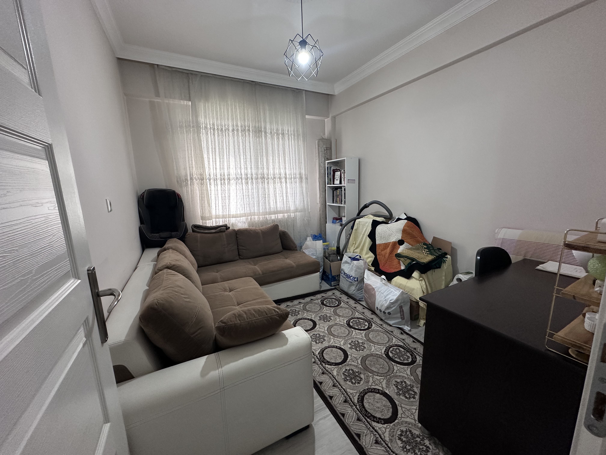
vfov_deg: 85.7
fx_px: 245
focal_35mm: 14
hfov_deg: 102.1
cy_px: 228
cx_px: 303
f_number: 2.2
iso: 200
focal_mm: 2.22
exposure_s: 1/50
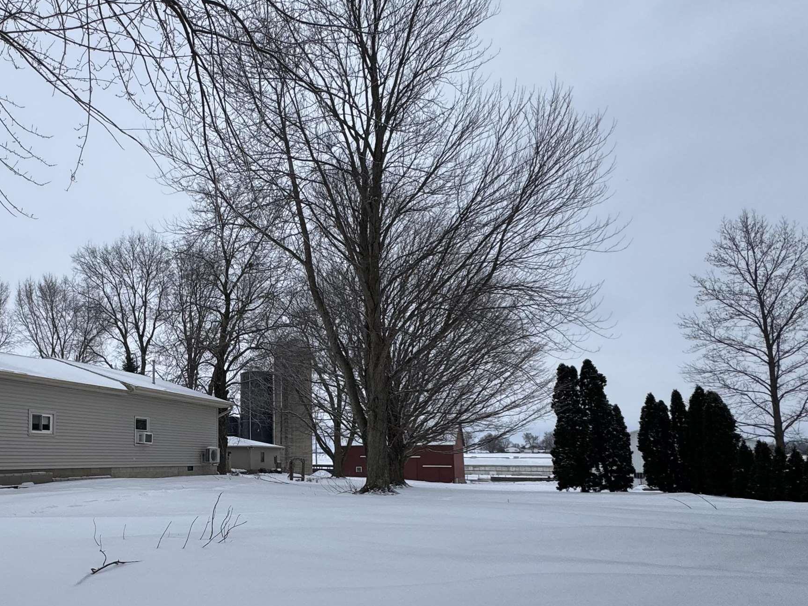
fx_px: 584
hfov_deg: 63.9
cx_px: 172
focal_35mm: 25
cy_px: 425
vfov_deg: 53.3
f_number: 2.2
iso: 50
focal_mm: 2.22
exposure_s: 1/2674
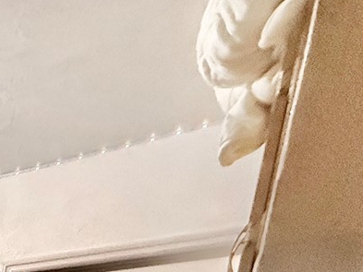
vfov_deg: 17.9
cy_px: 542
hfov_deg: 18.9
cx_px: -375
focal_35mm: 57
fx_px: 598
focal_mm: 2.22
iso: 800
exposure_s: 1/60
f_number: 2.2
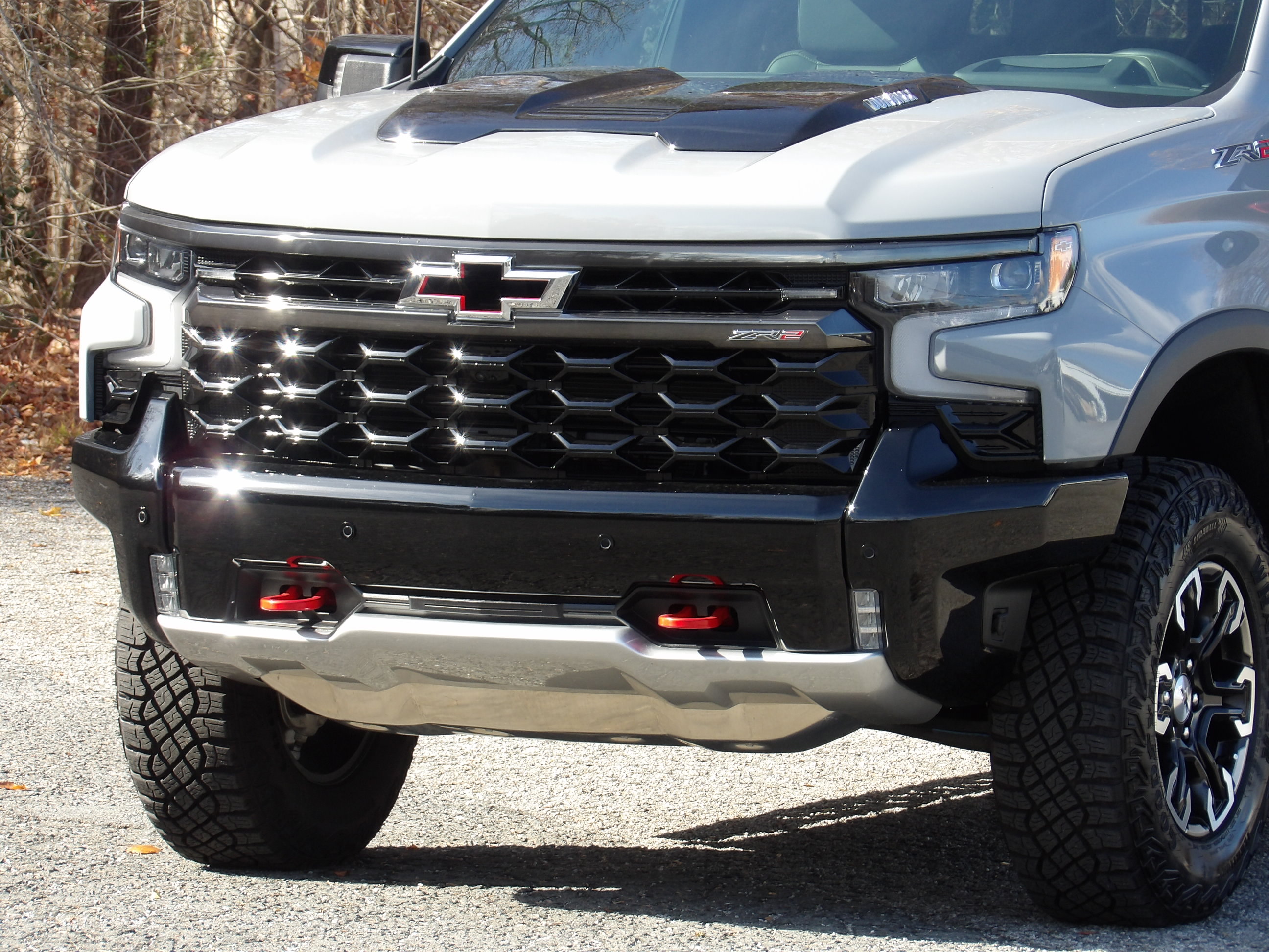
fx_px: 8138
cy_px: 476
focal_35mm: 222
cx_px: 634
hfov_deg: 8.9
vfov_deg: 6.7
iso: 100
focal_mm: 39.8
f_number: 4.5
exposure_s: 1/153
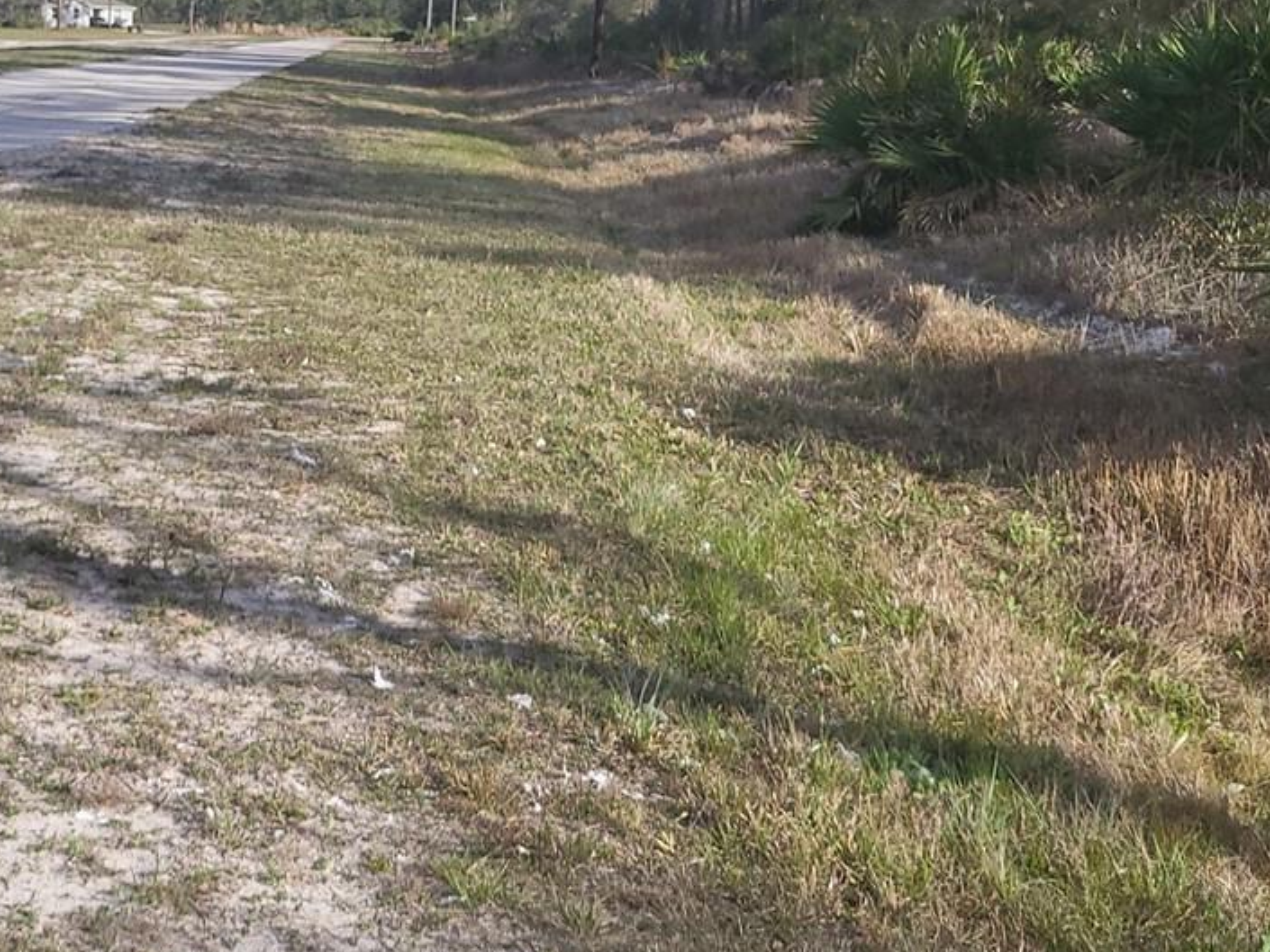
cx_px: 333
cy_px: 122
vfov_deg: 24.2
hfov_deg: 32.1
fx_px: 2165
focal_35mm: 59
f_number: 1.8
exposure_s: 1/1809
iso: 40
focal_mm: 5.4
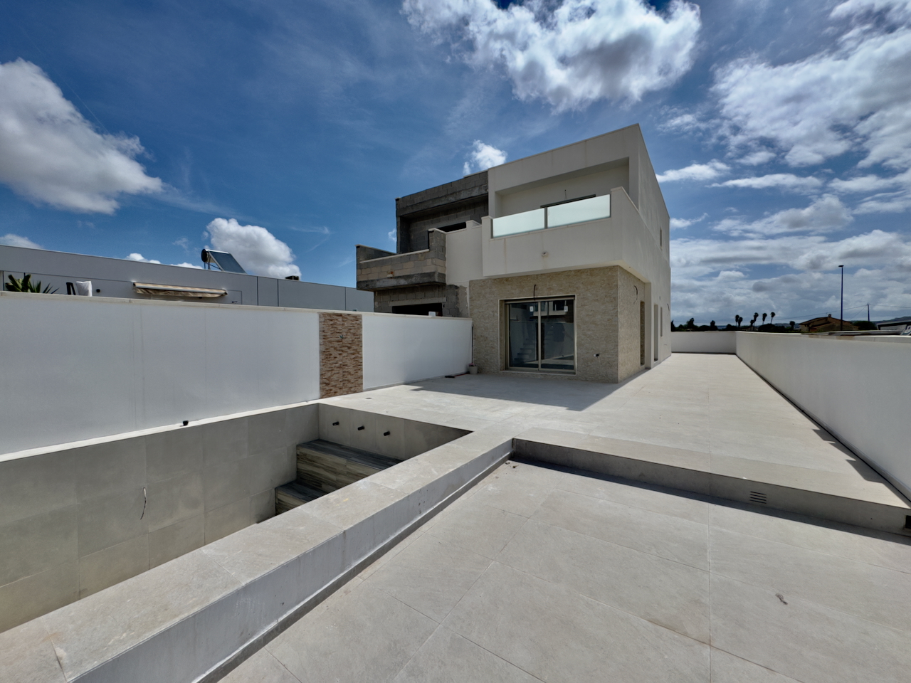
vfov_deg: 85.7
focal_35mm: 14
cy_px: 342
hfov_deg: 102.1
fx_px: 368
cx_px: 456
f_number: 2.2
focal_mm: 2.22
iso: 32
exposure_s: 1/3906
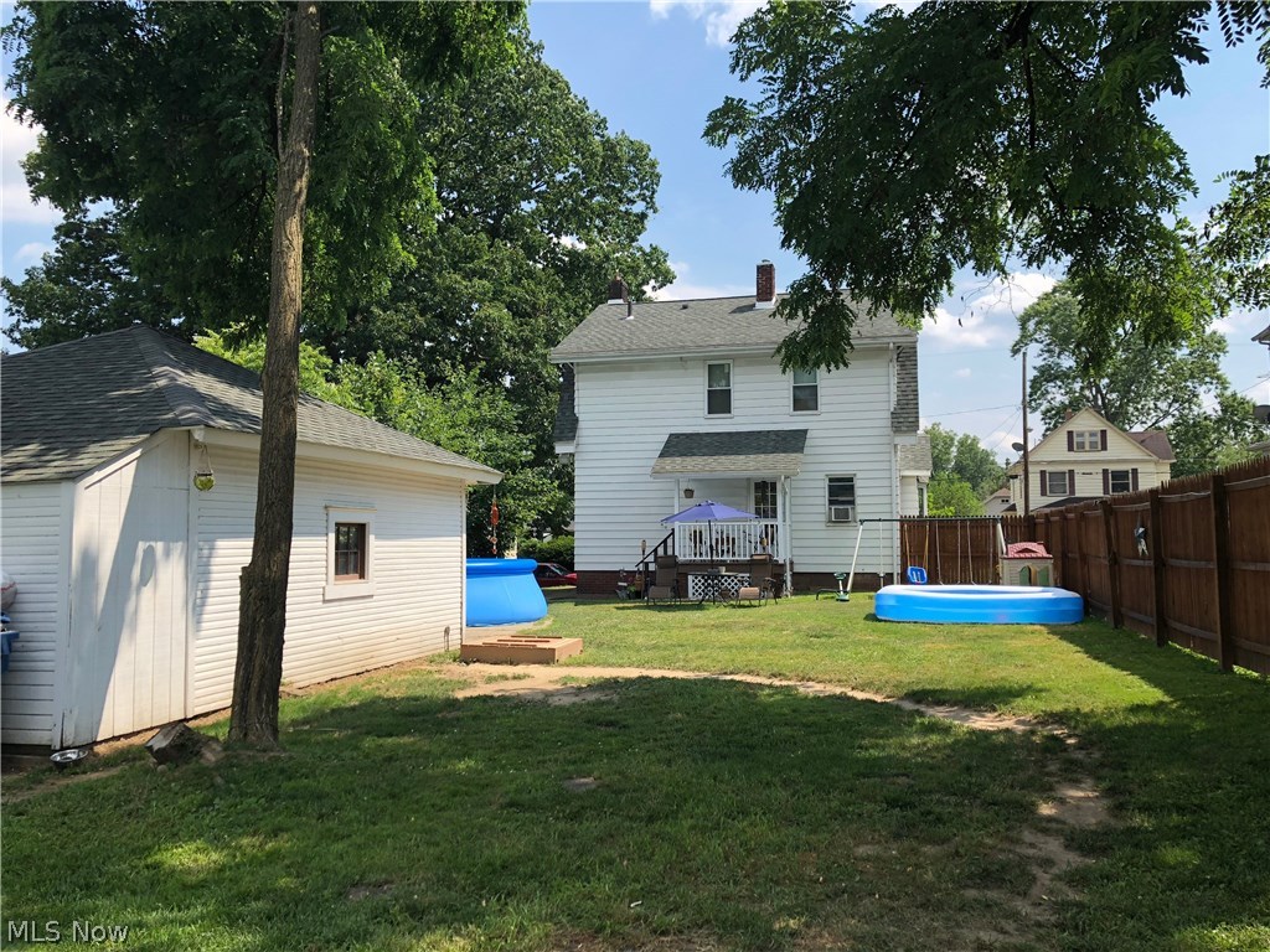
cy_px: 476
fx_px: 1027
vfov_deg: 49.7
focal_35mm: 28
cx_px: 635
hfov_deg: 63.4
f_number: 1.8
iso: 20
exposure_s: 1/1412
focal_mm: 3.99
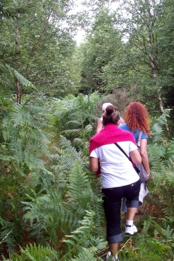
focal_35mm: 52
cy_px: 131
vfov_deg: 38.2
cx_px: 102
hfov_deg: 26.0
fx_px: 377
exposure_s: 1/86.5
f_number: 2.8
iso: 80
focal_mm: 6.2
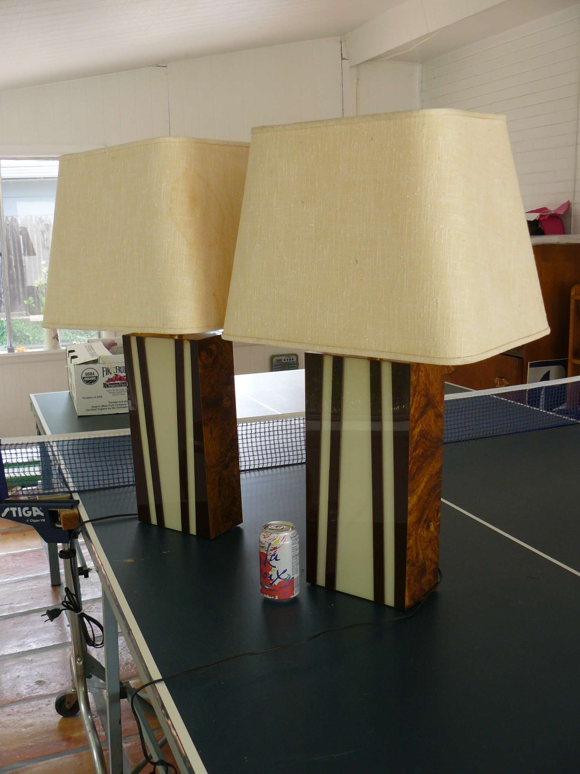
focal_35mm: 36
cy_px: 387
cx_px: 290
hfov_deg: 39.7
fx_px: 804
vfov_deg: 51.4
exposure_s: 1/80
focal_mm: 6
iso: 100
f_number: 2.8
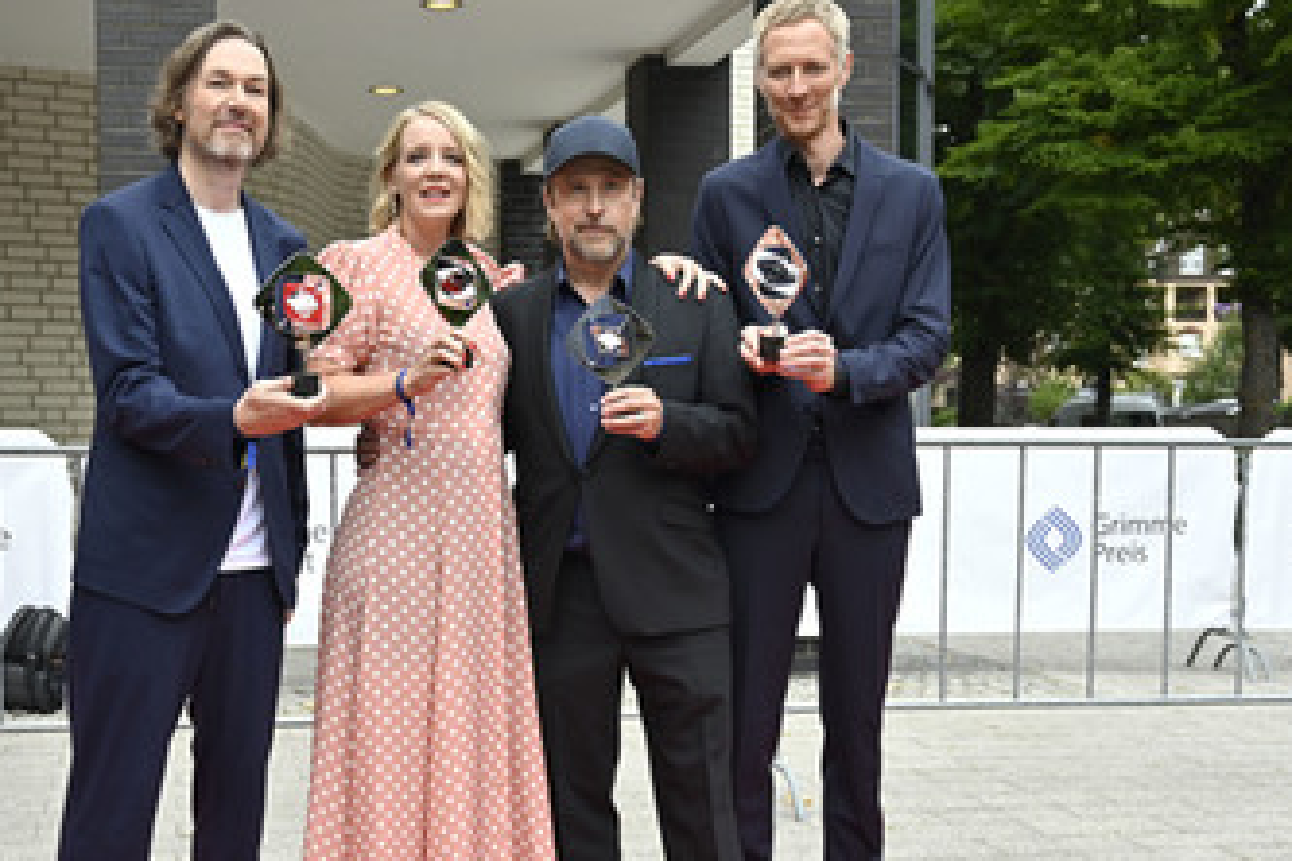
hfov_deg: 42.0
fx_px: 1675
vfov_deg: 28.7
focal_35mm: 47
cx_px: 518
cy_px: 543
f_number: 4.5
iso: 800
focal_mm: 34.5
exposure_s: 1/500
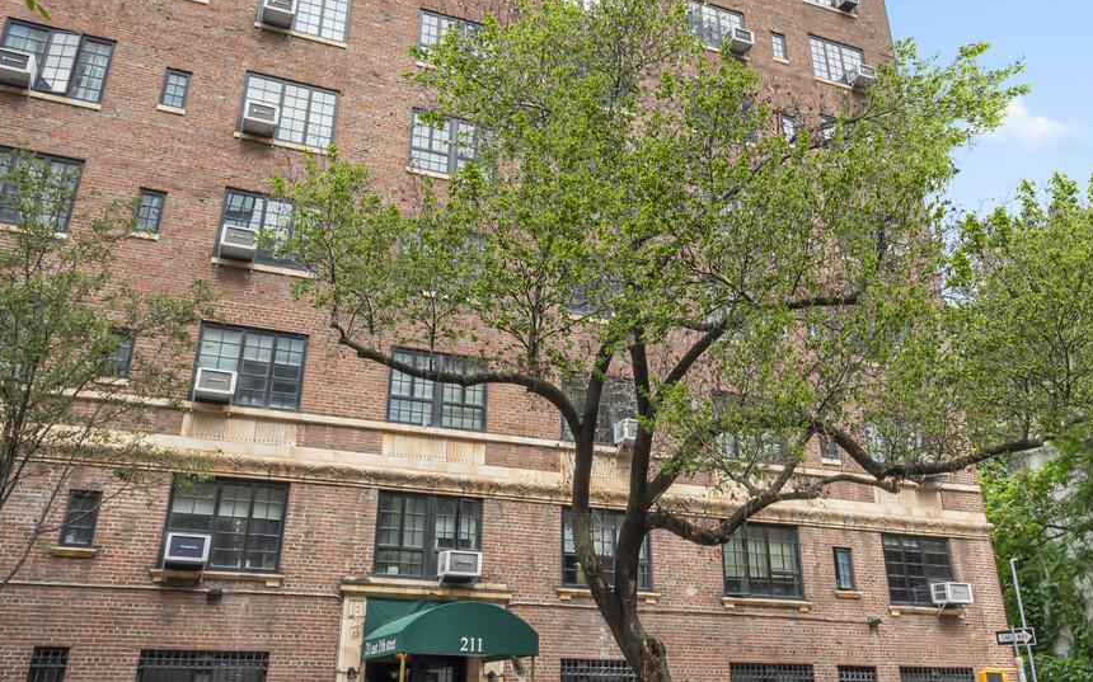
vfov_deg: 39.1
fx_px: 953
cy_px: 244
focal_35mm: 32
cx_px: 557
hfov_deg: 59.7
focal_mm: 12
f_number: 16
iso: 320
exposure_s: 1/40
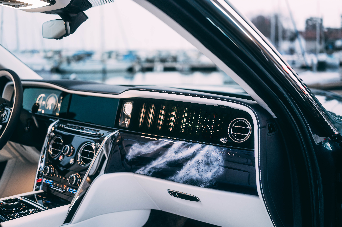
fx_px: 408
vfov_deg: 31.2
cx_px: 171
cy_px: 114
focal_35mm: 43
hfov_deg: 45.5
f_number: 2
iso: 200
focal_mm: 43
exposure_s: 1/2
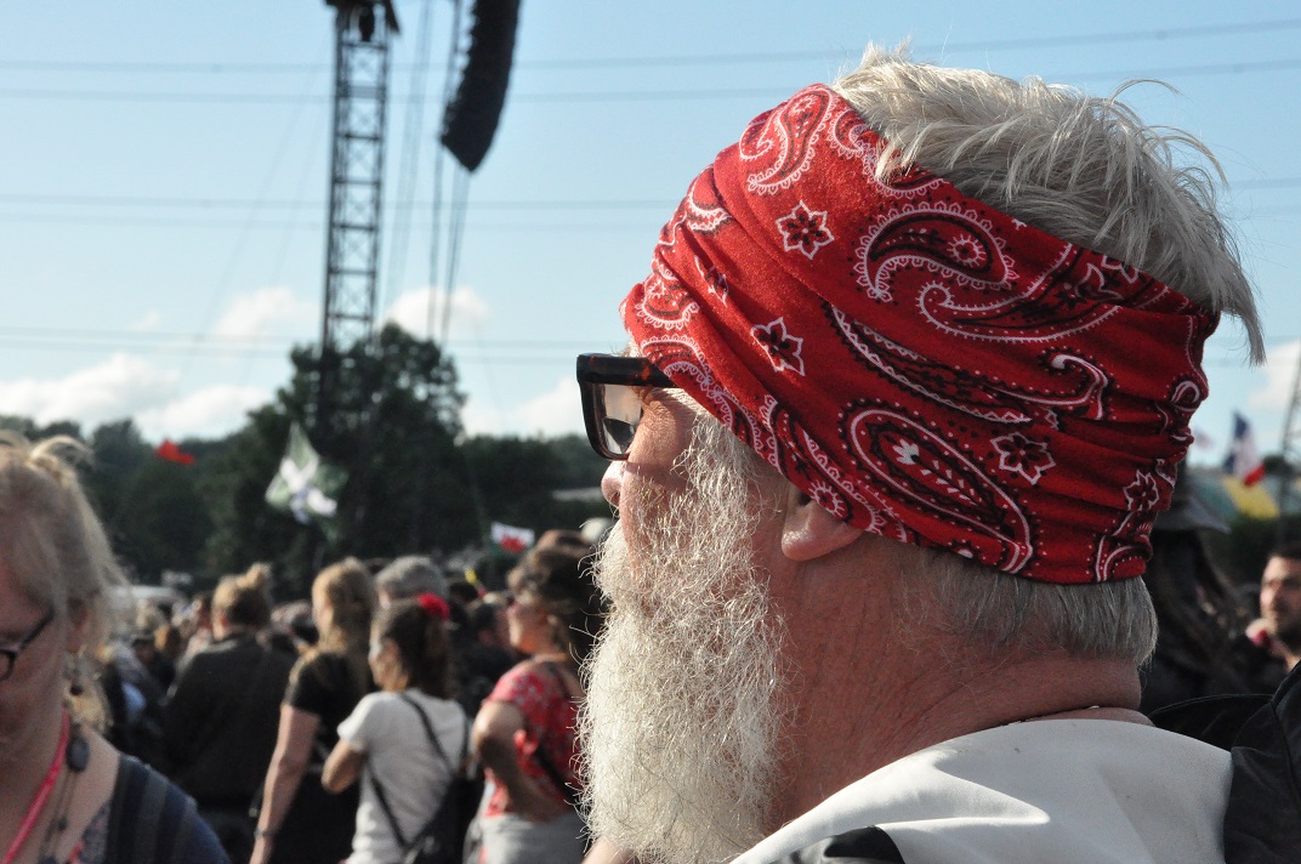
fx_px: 4061
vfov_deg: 12.1
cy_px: 432
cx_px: 650
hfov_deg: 18.2
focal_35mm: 112
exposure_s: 1/1250
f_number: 18
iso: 3200
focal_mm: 75
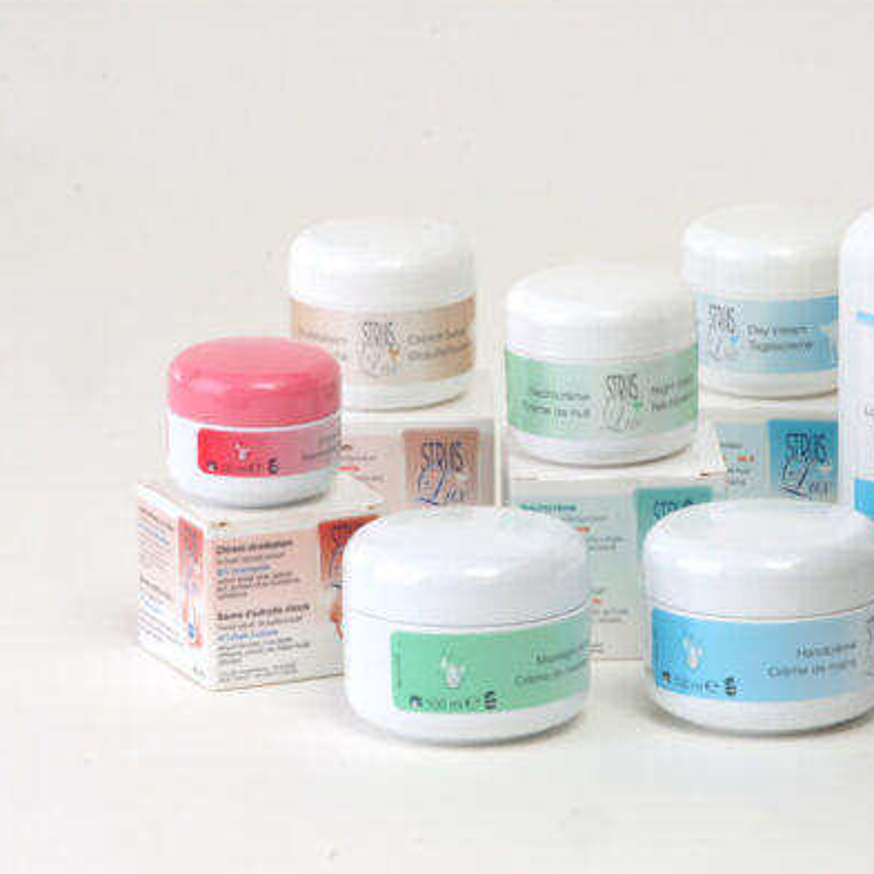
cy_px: 437
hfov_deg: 7.8
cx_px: 694
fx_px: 6419
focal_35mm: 225
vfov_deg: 7.8
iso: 100
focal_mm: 105
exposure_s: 1/100
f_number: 25
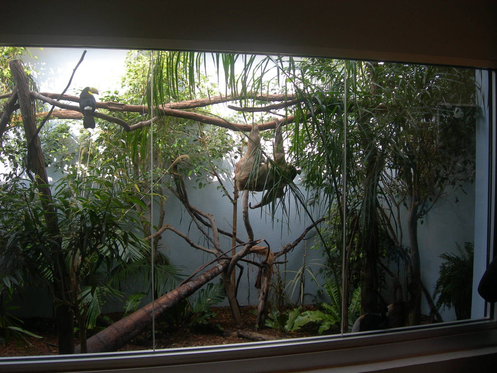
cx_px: 248
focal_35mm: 38
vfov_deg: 37.7
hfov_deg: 49.0
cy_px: 186
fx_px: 546
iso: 50
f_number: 2.8
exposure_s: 1/79.6
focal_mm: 7.8
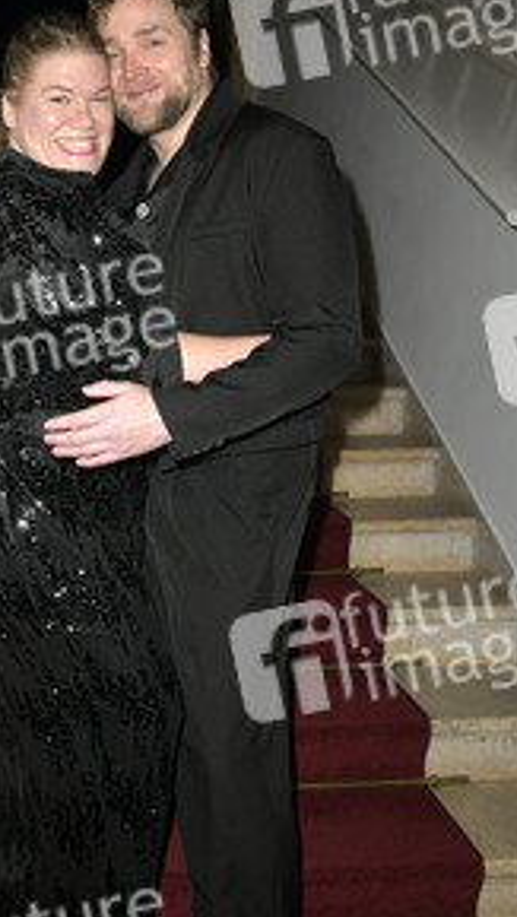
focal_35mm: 42
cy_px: 489
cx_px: 105
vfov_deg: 48.3
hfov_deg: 27.8
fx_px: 1022
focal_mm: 29
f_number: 7.1
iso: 1600
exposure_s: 1/250
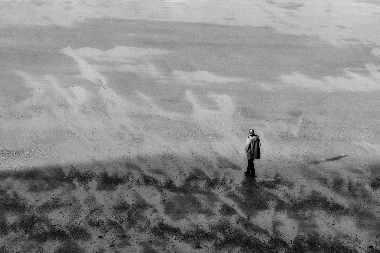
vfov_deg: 7.3
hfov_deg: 11.0
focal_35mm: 188
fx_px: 1979
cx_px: 190
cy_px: 126
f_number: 11
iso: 400
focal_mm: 125
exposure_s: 1/500
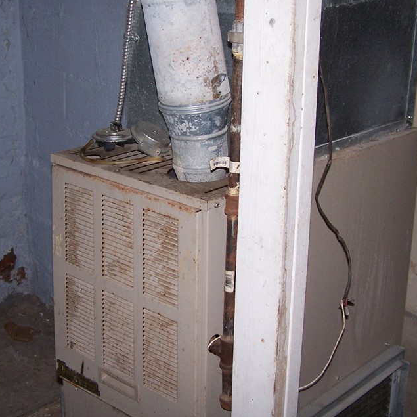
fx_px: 777
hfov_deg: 30.0
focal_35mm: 57
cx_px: 169
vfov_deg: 30.0
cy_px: 187
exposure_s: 1/60
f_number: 2.8
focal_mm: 6.7
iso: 140
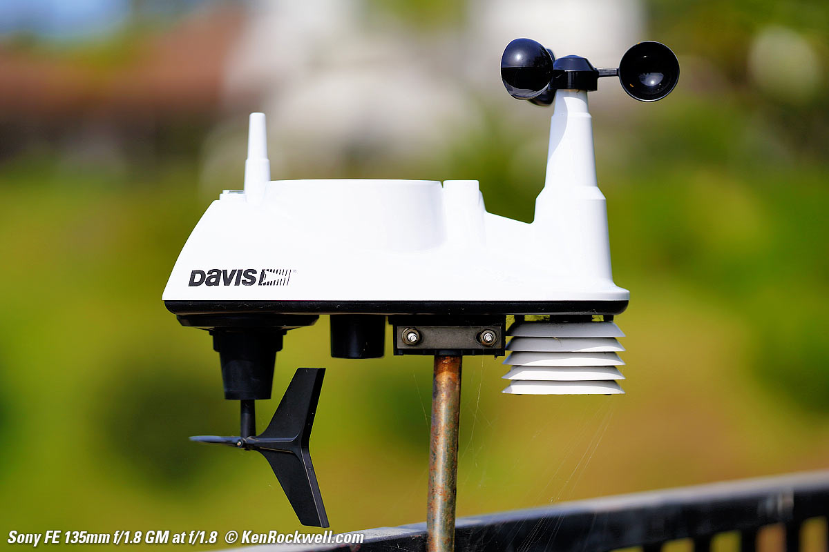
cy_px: 276
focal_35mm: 135
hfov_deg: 15.2
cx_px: 414
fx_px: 3109
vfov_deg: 10.2
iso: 100
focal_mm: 135
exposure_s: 1/5000
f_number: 1.8
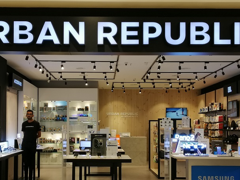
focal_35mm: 53
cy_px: 123
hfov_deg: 36.1
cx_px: 106
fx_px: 368
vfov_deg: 27.3
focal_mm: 3.81
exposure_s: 1/50
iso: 125
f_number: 2.2
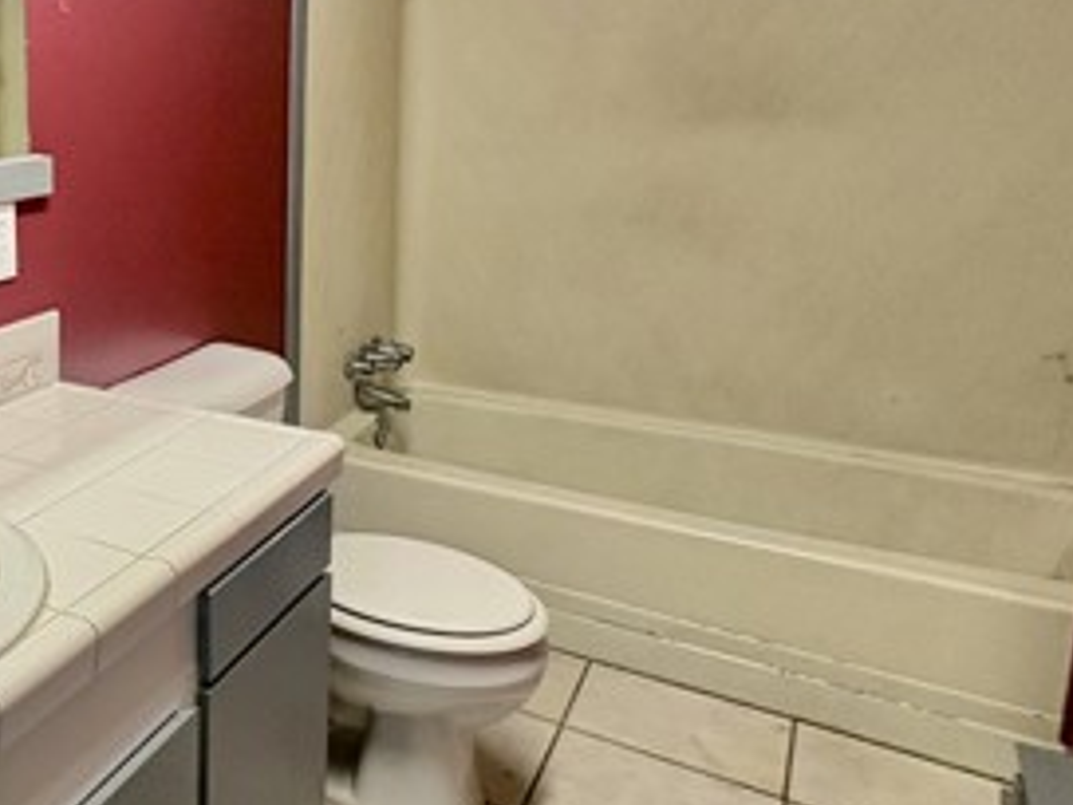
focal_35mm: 33
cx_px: -114
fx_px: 1023
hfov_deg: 42.9
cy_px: 260
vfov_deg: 42.3
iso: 125
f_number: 2.2
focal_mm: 2.22
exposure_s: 1/60
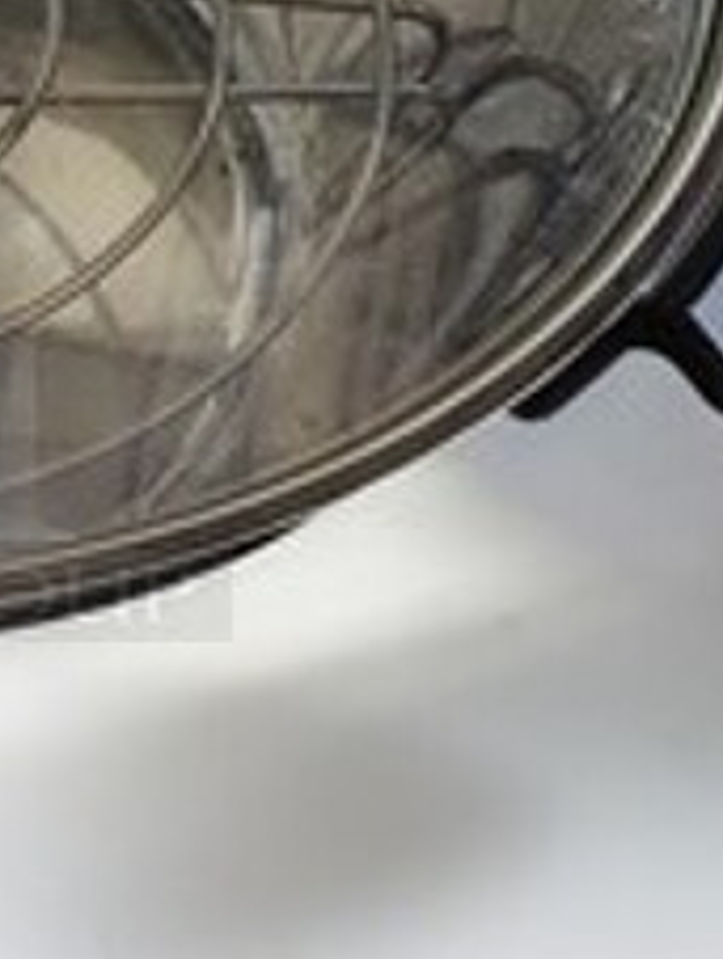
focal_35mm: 93
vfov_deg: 21.0
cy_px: 420
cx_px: -237
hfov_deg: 15.1
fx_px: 2583
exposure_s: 1/50
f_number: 2.4
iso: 200
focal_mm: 4.3
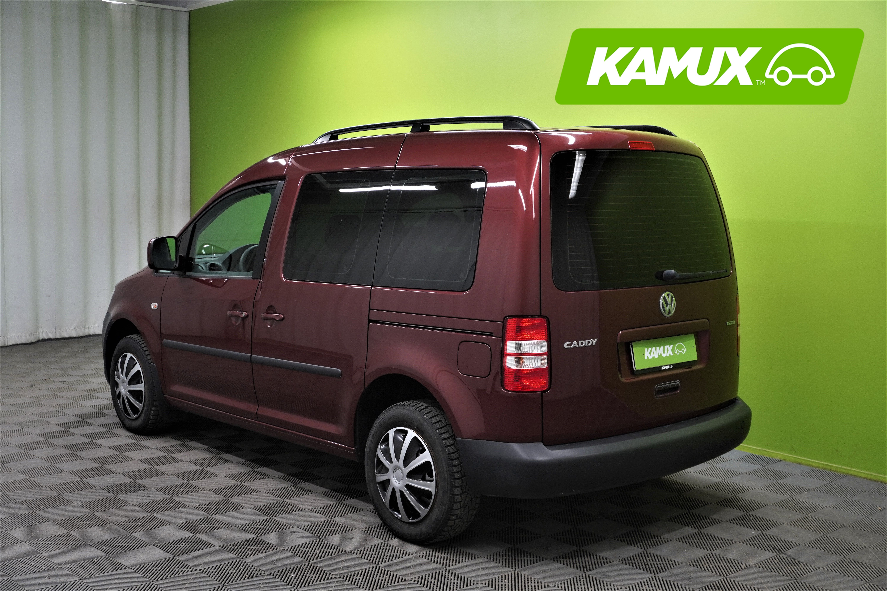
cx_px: 444
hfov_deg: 46.4
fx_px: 1035
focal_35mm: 42
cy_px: 296
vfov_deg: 31.9
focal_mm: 28
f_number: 7.1
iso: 320
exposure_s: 1/20
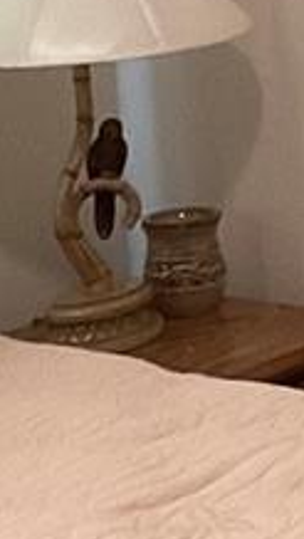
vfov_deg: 12.2
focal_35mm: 174
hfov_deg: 6.3
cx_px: 952
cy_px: -17
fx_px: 2488
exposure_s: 1/60
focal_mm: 3
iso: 160
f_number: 1.8
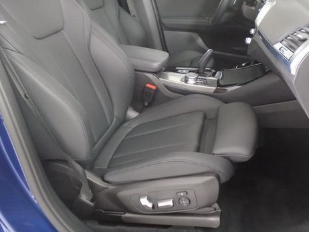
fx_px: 322
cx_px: 170
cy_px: 73
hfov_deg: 51.2
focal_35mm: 36
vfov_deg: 39.1
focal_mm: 4.6
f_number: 3.2
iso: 400
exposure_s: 1/30
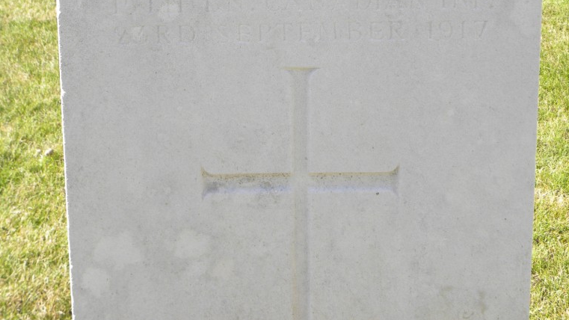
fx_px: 1282
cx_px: 284
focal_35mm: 85
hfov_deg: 25.0
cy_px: -57
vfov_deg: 13.8
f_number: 4.5
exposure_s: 1/180
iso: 64
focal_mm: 10.3
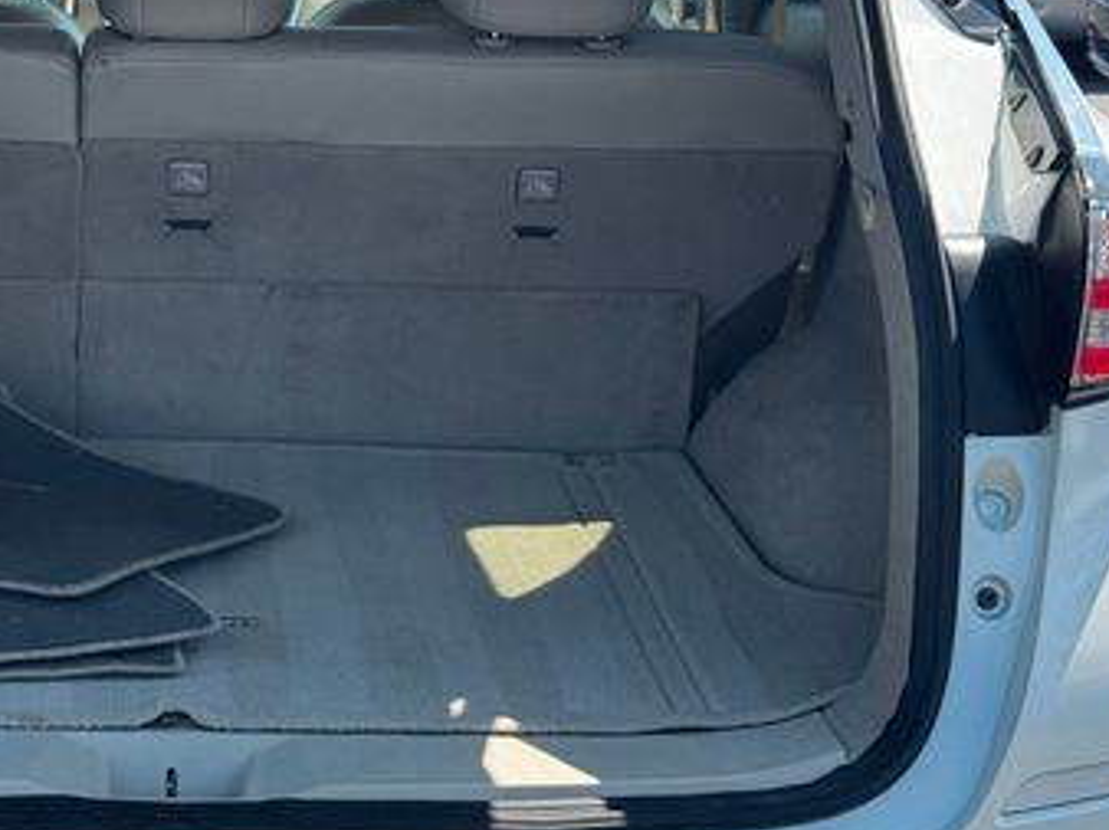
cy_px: 505
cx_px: 259
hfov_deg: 21.3
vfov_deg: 16.2
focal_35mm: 91
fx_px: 2913
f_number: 1.78
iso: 64
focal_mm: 6.76
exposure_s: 1/1215
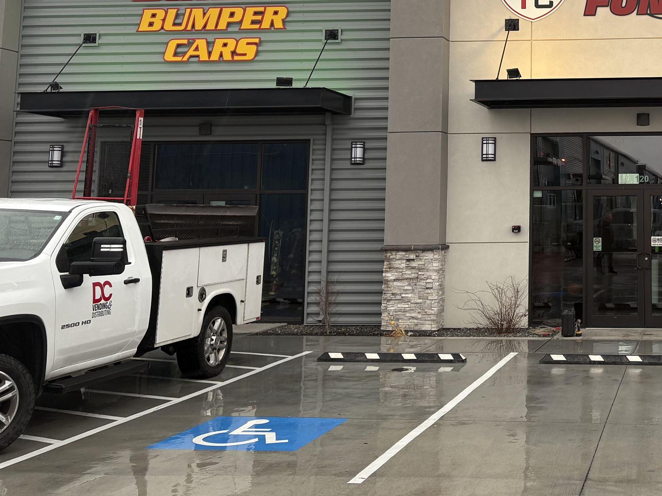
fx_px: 994
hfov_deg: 34.3
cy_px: 82
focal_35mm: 52
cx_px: 623
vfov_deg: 27.3
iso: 50
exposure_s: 1/122
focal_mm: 5.96
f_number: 1.6
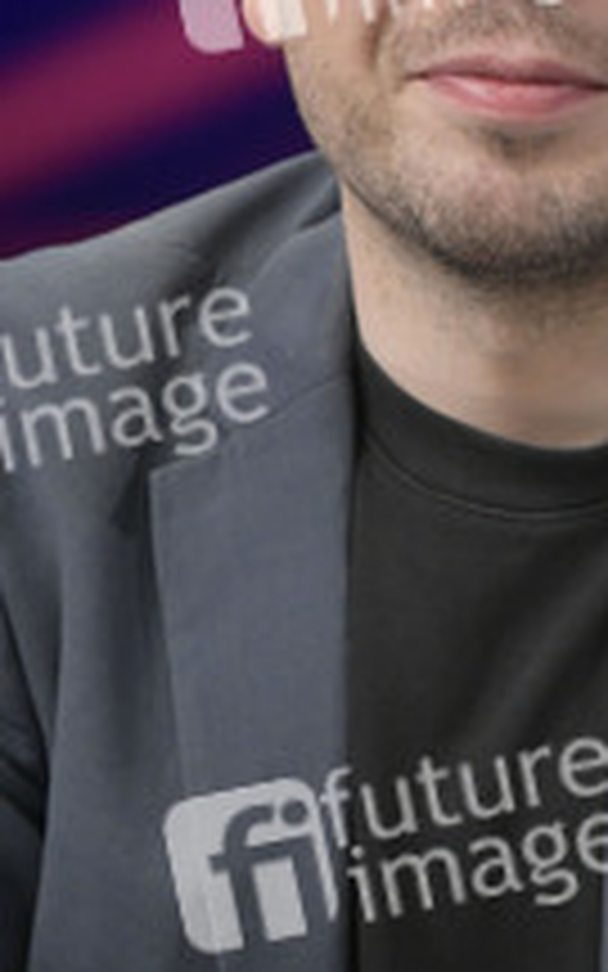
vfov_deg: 17.6
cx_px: 527
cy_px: 171
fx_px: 3102
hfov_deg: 11.1
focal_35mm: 117
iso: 2000
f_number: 6.3
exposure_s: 1/200
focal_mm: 62
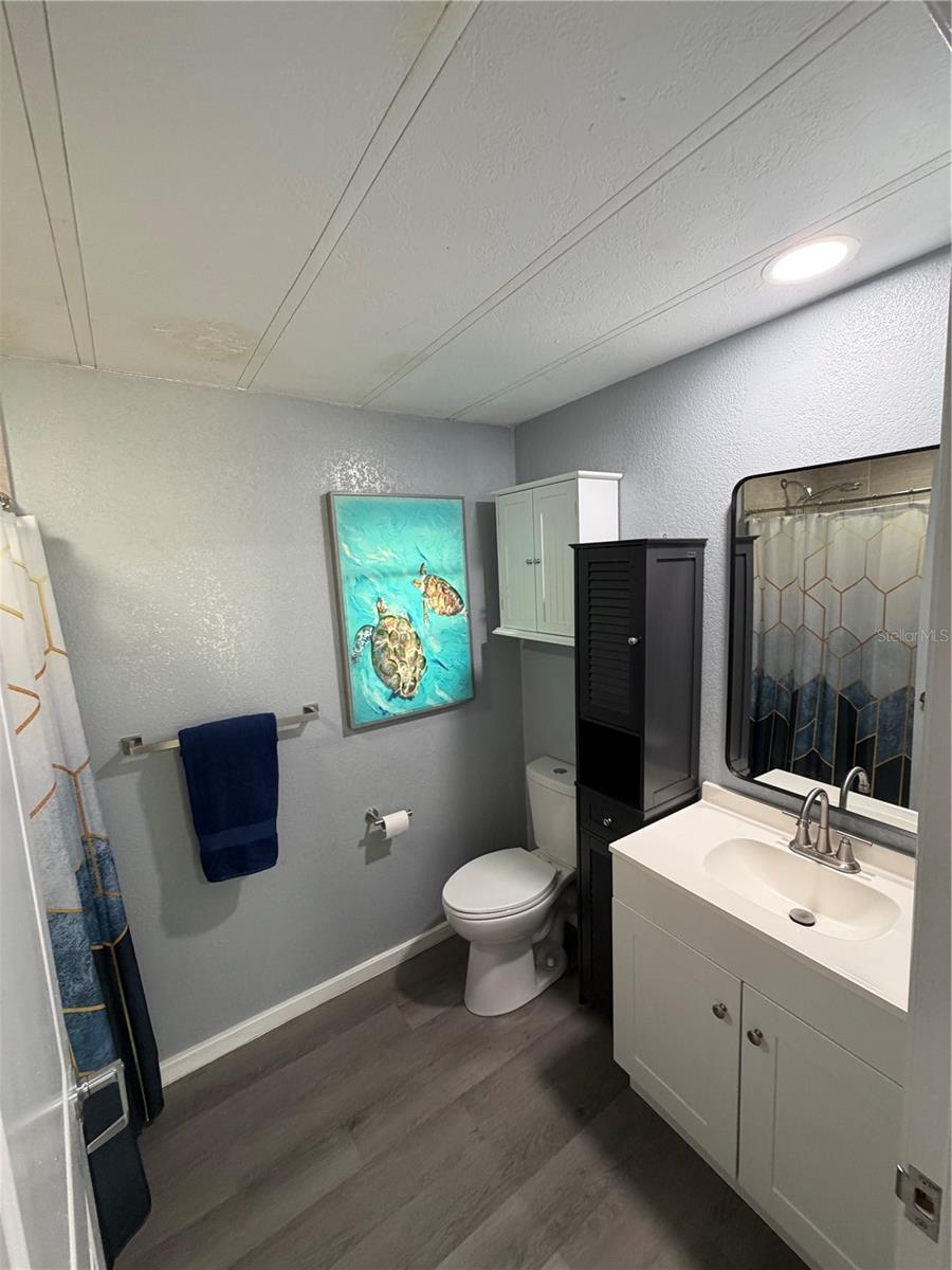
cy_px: 635
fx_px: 513
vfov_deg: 102.1
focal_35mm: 14
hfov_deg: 85.7
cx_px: 476
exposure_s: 1/60
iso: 200
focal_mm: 2.22
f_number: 2.2
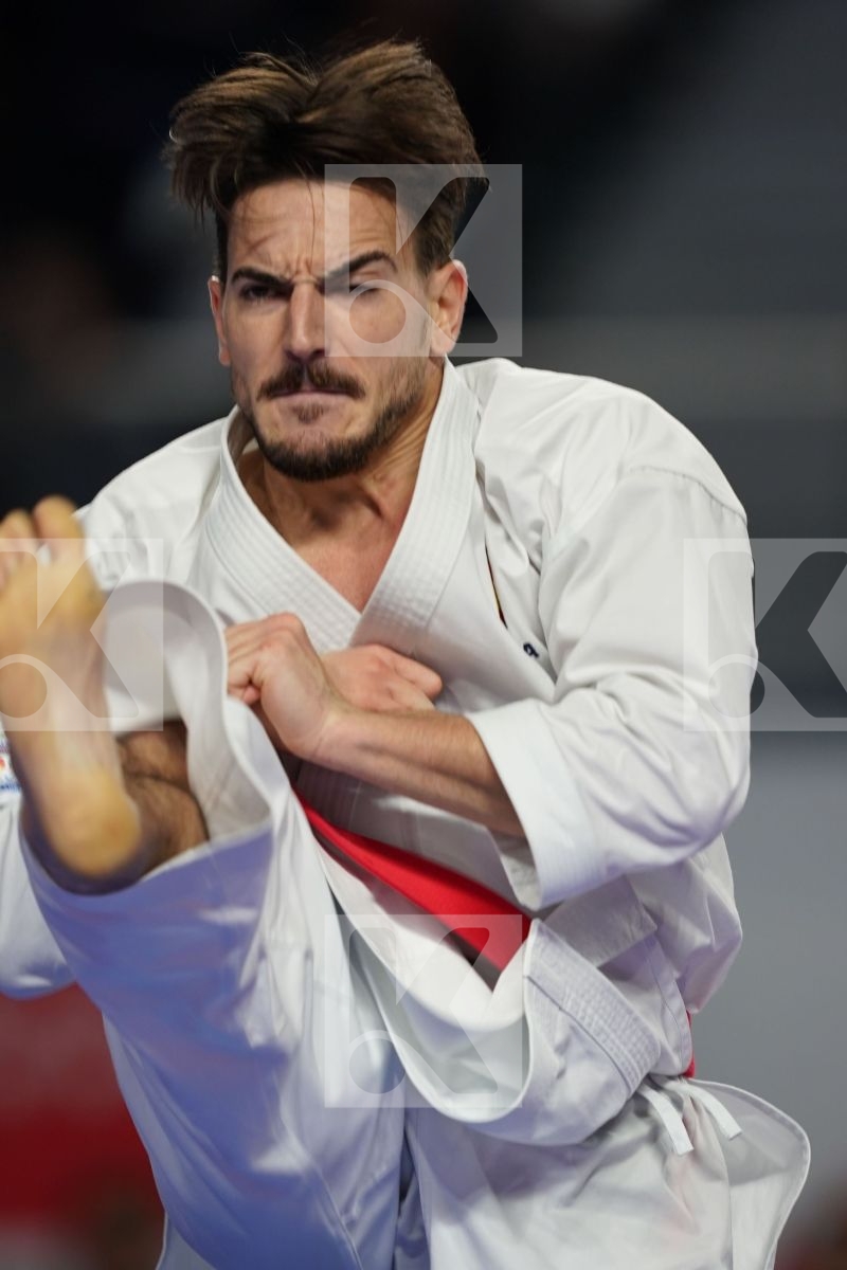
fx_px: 21173
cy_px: 635
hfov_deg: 2.3
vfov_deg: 3.4
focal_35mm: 600
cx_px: 424
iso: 640
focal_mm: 400
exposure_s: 1/400
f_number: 2.8
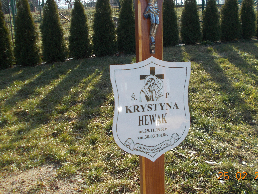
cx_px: 131
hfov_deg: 55.4
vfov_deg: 42.8
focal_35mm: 33
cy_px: 82
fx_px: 246
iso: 80
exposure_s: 1/80
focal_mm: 4.6
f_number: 8
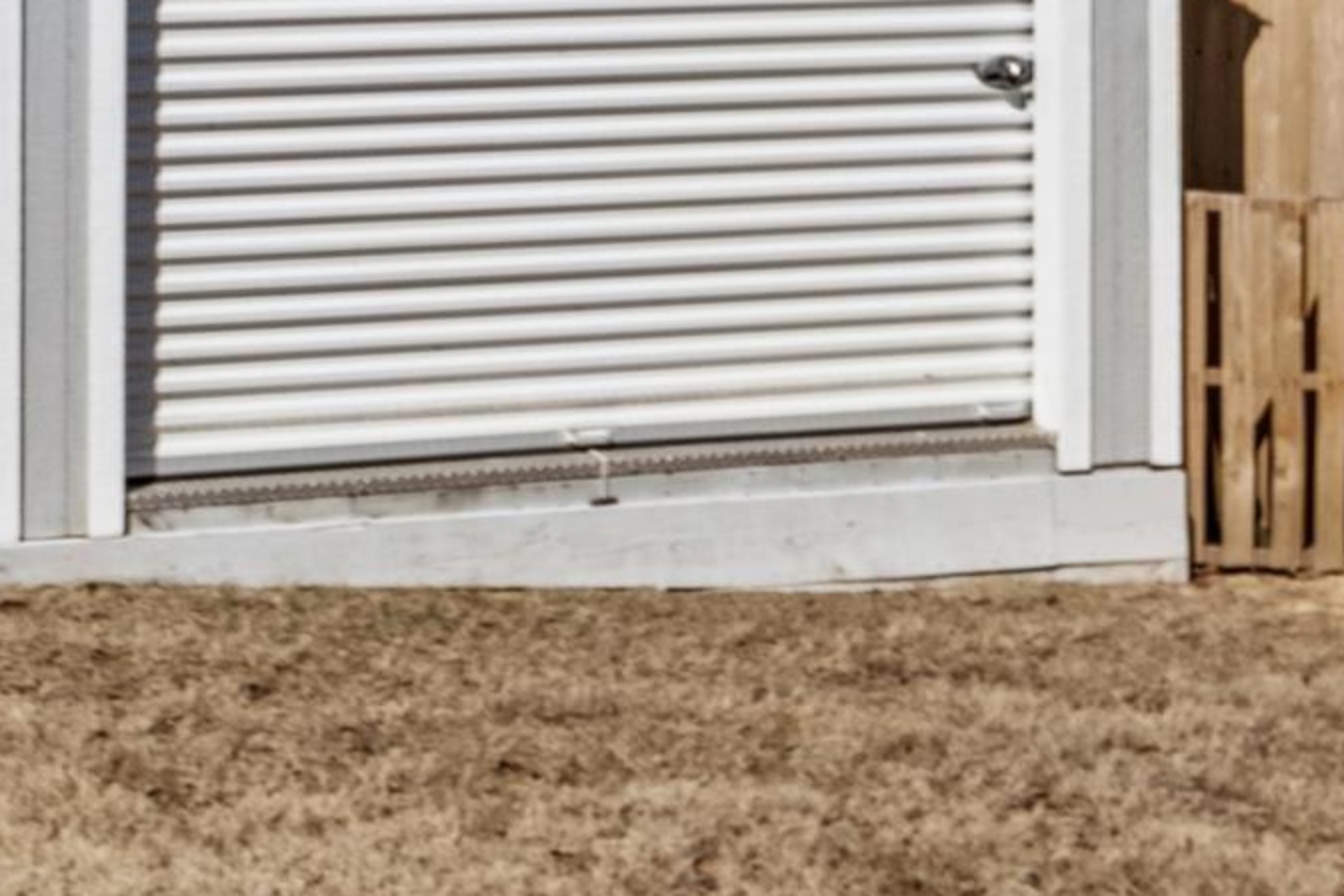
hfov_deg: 15.1
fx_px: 5002
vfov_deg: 10.0
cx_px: 114
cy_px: -395
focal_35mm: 134
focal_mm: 24
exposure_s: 1/250
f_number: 8
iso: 200
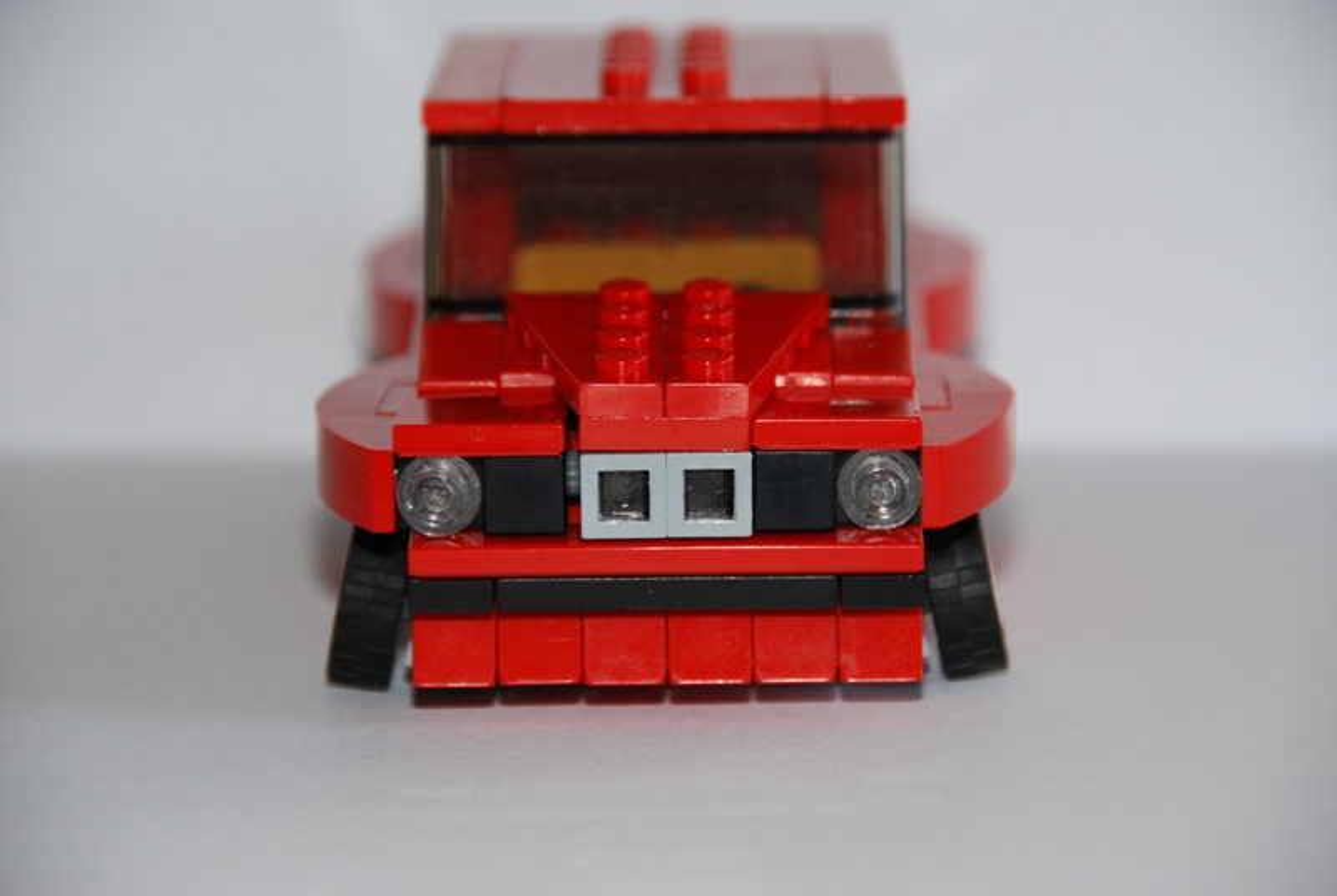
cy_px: 448
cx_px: 668
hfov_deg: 6.9
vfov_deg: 4.6
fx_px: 11158
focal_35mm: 300
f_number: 6.3
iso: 200
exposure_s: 1/60
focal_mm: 200
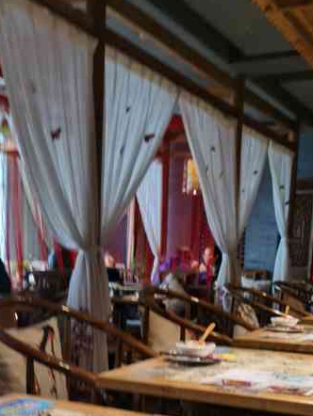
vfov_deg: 32.2
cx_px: 91
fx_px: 687
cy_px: 368
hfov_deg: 25.5
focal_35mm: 57
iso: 200
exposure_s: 1/100
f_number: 1.6
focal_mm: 5.56
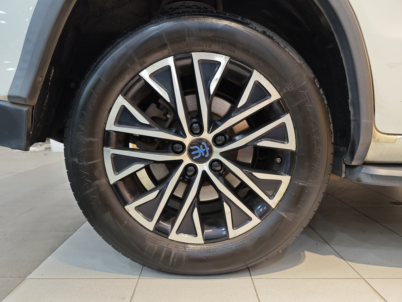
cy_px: 151
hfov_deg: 73.9
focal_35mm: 23
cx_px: 201
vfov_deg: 58.9
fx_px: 267
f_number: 1.9
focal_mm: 8.7
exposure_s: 1/46.9
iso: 160
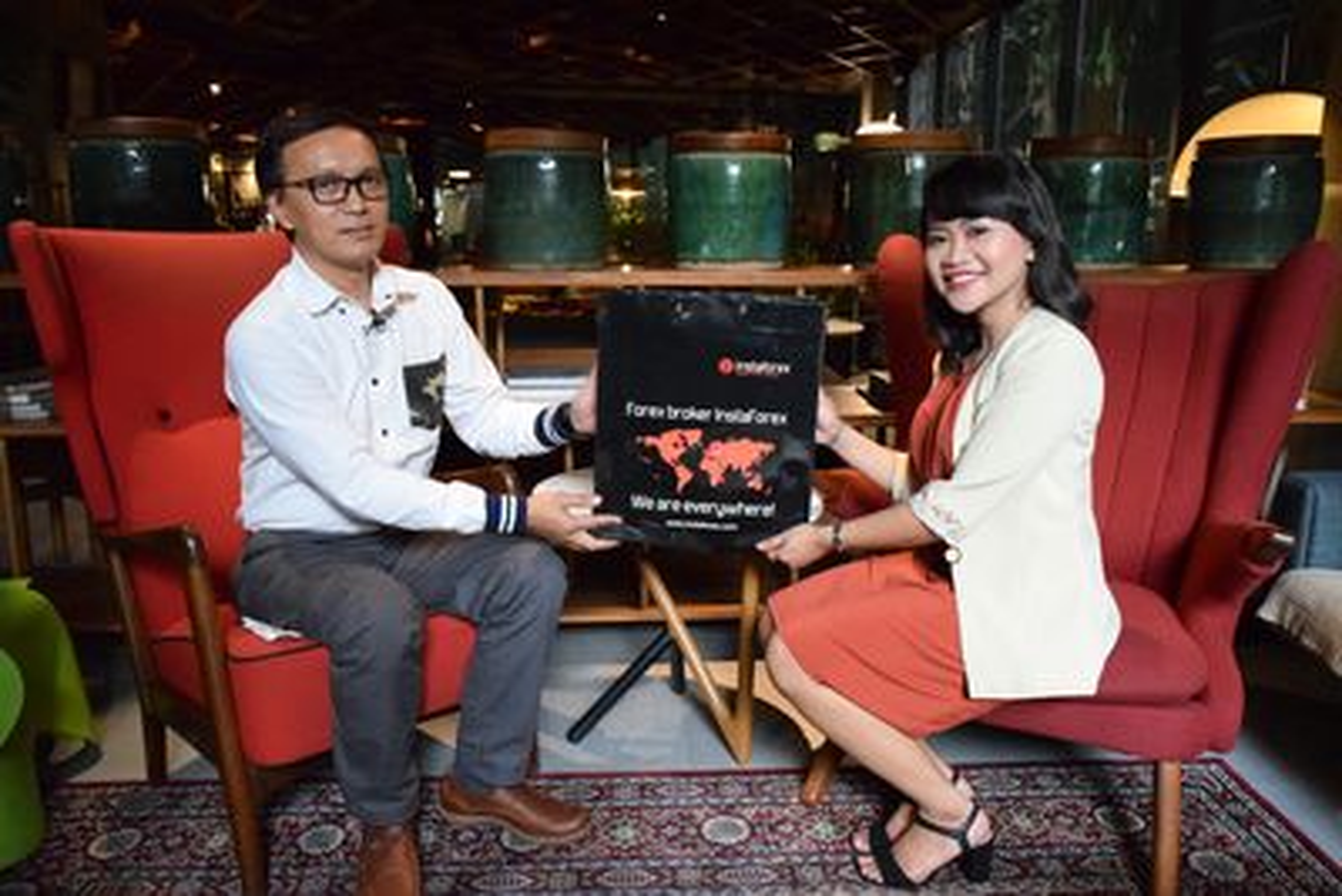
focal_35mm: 27
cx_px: 671
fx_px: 1007
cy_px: 448
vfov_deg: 48.0
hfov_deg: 67.4
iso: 6400
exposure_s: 1/100
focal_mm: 18
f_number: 5.6
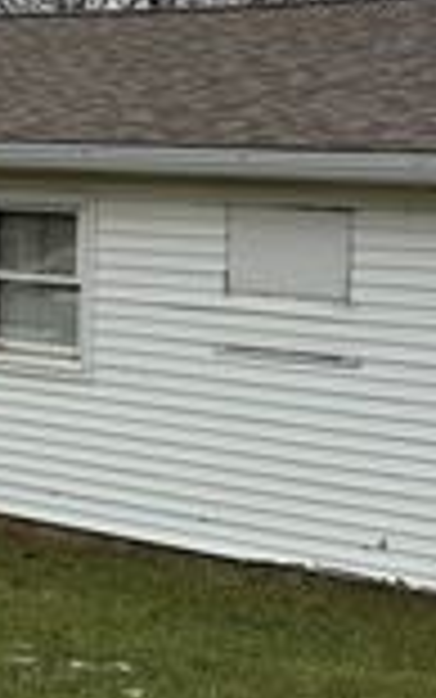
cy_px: 178
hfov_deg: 14.7
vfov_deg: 24.9
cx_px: -234
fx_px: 1558
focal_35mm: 82
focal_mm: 6.76
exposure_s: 1/3279
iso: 80
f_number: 1.78
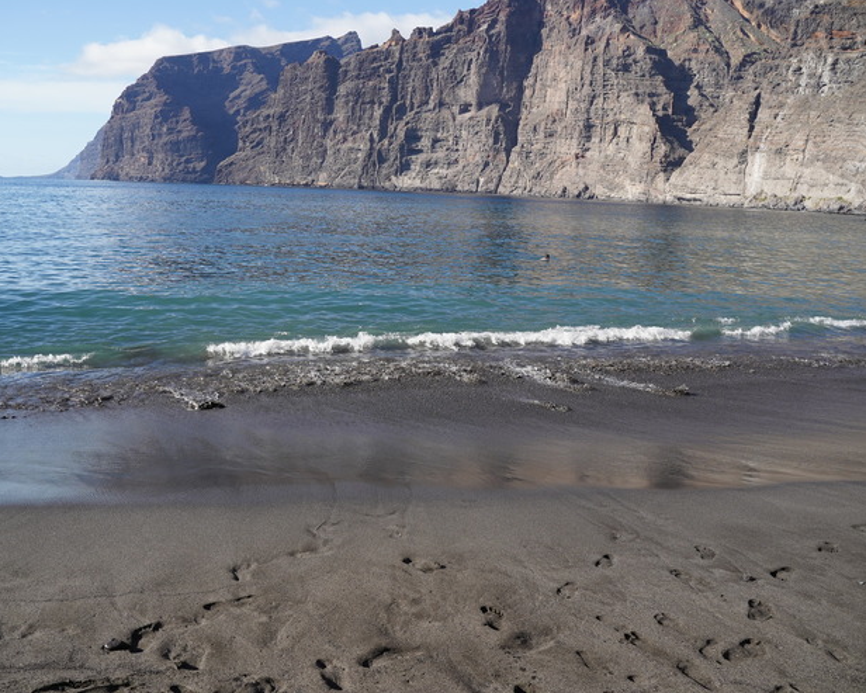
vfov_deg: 45.8
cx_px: 366
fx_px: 820
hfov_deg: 55.4
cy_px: 347
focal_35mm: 32
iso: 250
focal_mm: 28
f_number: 5
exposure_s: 1/1000
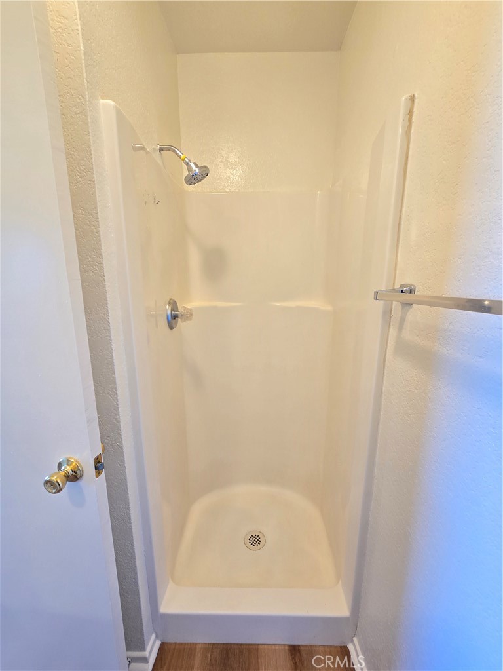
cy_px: 336
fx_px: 252
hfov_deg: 89.9
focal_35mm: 13
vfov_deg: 106.2
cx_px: 252
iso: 160
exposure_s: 1/60
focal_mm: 2.2
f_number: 2.2
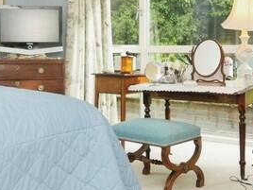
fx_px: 402
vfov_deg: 26.3
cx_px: 101
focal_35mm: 55
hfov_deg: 34.8
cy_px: 54
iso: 200
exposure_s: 1/60
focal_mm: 10
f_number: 5
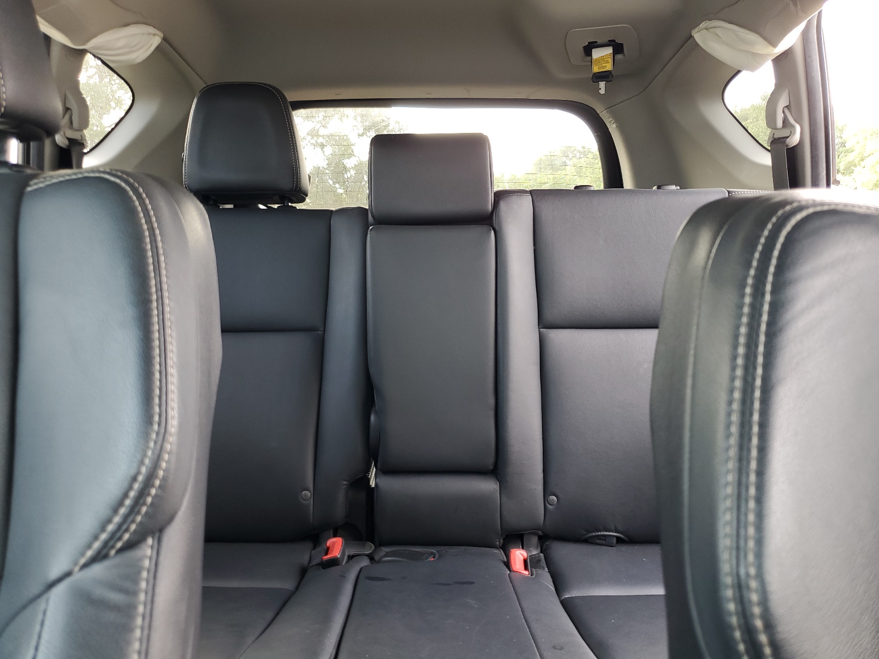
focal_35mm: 26
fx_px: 660
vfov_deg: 53.1
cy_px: 330
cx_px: 440
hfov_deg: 67.3
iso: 56
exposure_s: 1/60.2
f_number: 1.5
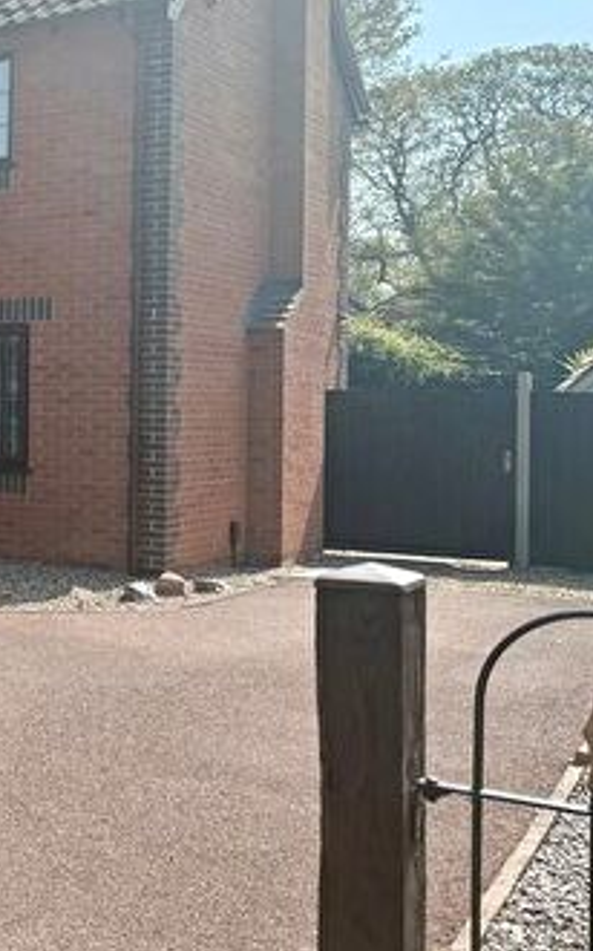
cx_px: -374
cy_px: 385
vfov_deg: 37.4
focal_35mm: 54
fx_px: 1398
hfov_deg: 19.7
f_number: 1.78
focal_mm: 6.76
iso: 100
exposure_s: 1/4405
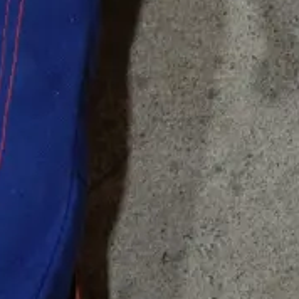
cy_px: -260
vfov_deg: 6.7
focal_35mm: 254
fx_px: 2482
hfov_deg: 6.6
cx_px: -337
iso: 250
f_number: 5.3
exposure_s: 1/60
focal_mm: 25
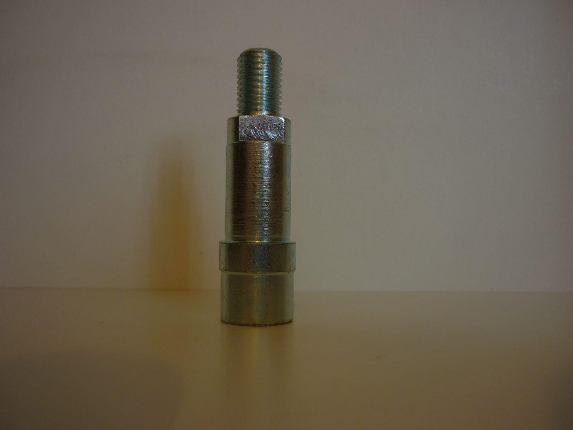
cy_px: 215
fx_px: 546
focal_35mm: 33
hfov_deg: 55.4
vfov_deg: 42.9
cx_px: 286
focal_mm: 5.5
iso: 80
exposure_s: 1/8
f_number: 2.8
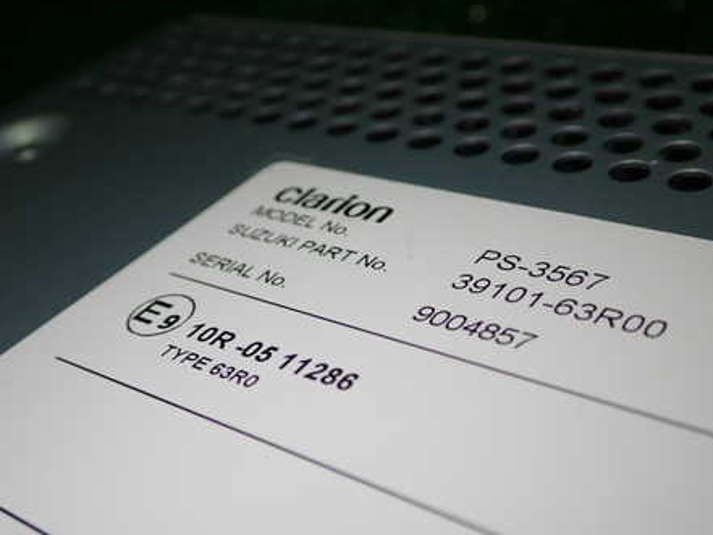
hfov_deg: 38.9
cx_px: 382
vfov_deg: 29.7
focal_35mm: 49
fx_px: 1010
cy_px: 278
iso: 100
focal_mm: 6.37
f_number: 2.5
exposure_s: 1/80
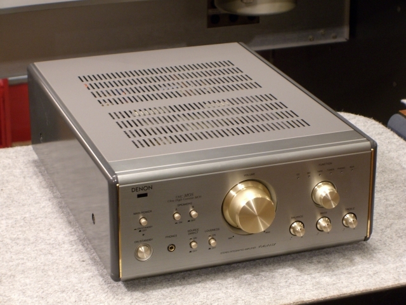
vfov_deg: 13.0
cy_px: 152
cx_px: 203
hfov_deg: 17.3
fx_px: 1337
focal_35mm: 114
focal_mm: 23.7
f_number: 5.1
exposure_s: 1/5
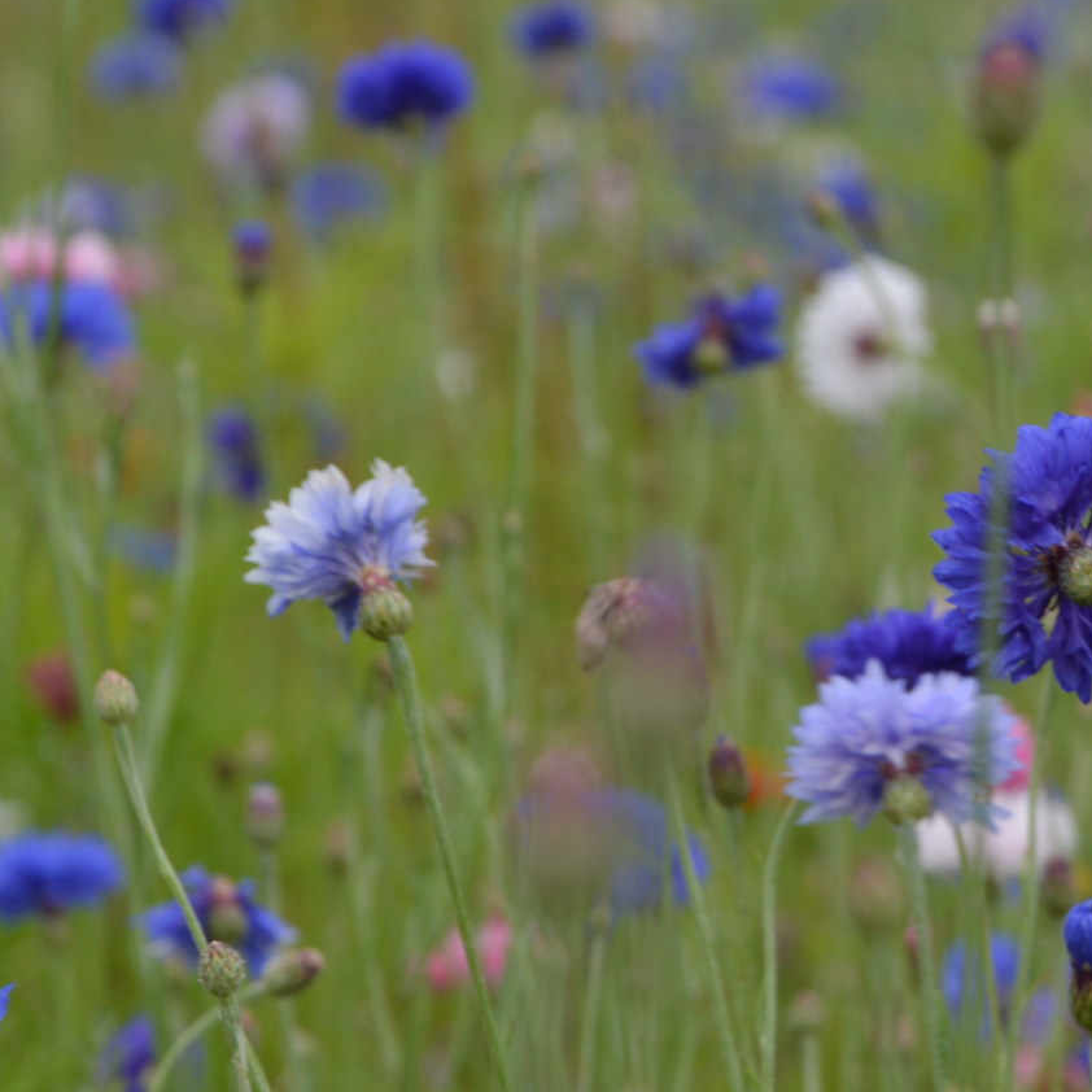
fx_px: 13606
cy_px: 613
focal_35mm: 381
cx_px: 1079
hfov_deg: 4.6
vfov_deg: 4.6
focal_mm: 105
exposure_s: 1/125
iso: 100
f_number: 8
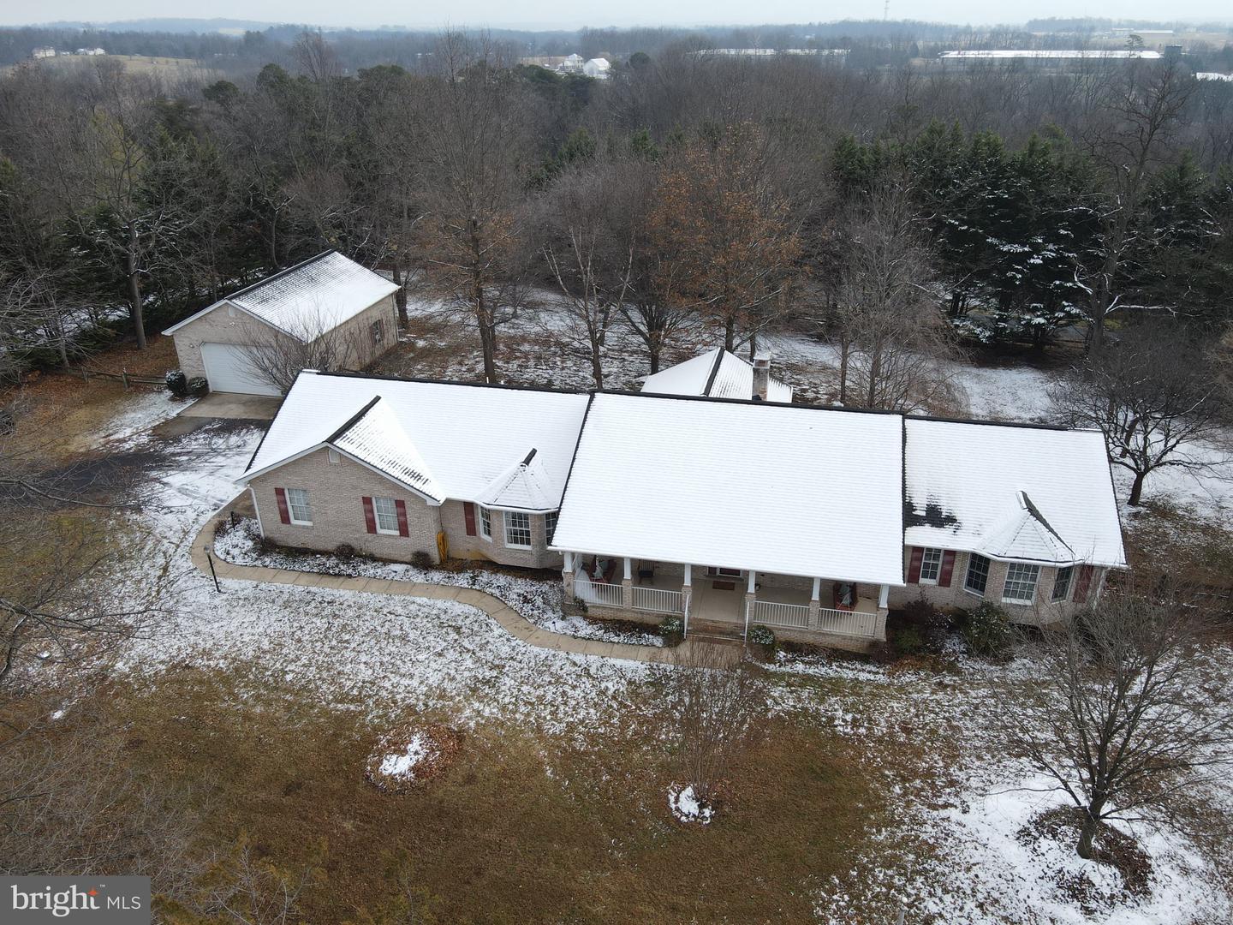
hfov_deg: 71.6
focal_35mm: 24
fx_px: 855
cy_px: 462
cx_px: 616
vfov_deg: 56.8
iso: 100
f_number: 2.8
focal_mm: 4.5
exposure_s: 1/250
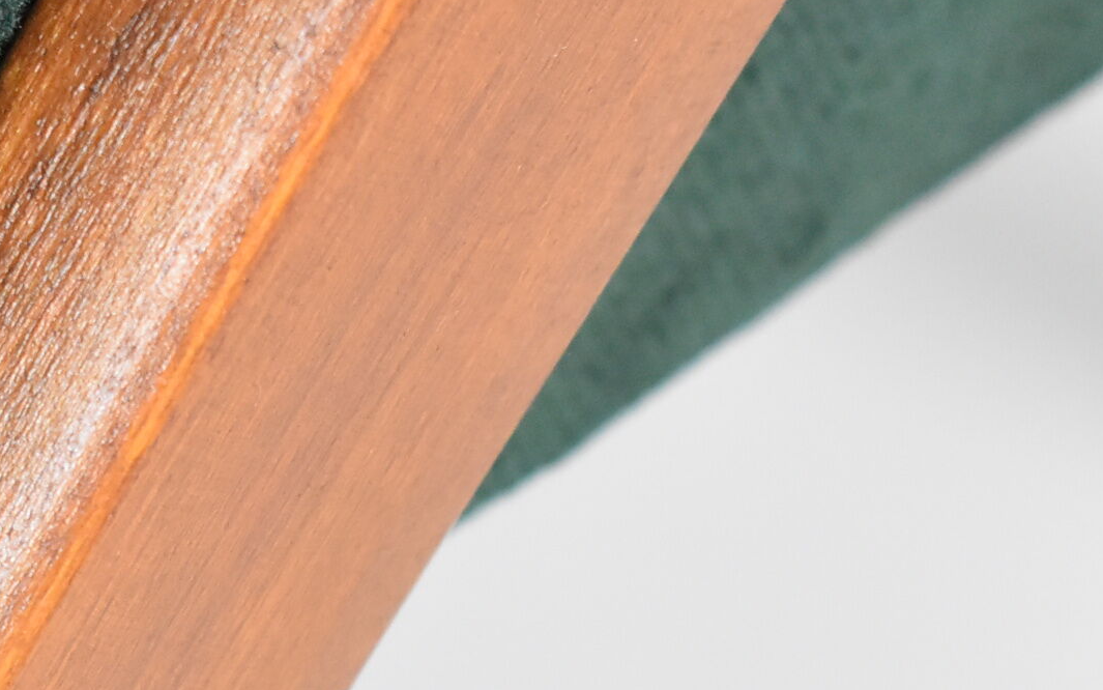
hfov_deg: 8.8
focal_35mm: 236
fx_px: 7108
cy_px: 909
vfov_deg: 5.5
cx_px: 88
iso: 3200
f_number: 5.6
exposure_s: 1/125
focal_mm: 55
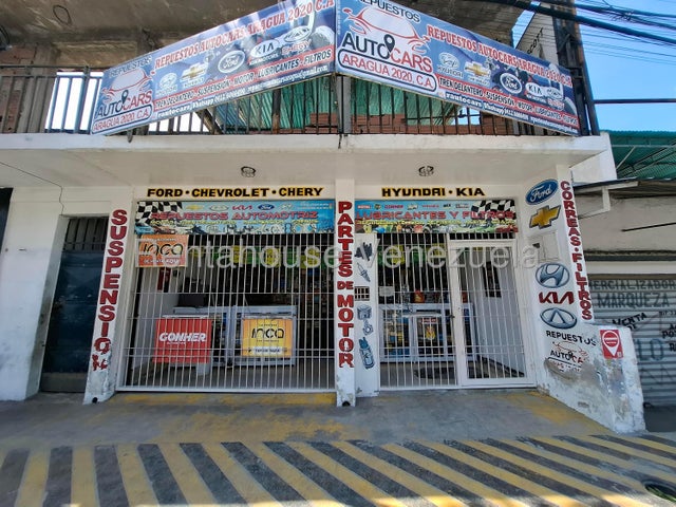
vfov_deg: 89.9
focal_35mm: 13
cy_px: 254
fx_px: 254
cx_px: 338
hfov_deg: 106.2
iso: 40
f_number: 2.2
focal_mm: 1.74
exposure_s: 1/395
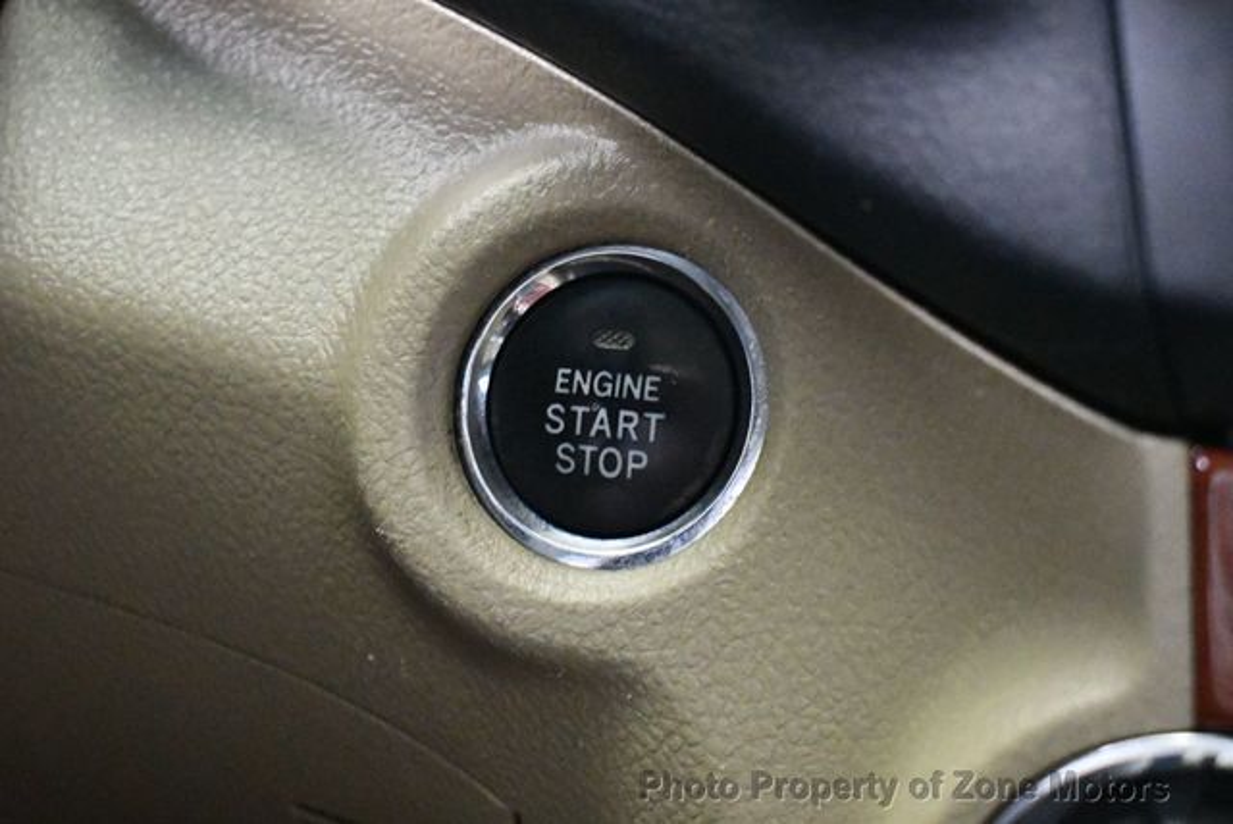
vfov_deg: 18.0
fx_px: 2605
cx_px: 616
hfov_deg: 26.6
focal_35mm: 76
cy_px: 412
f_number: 4.8
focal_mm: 38
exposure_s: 1/50
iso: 12800
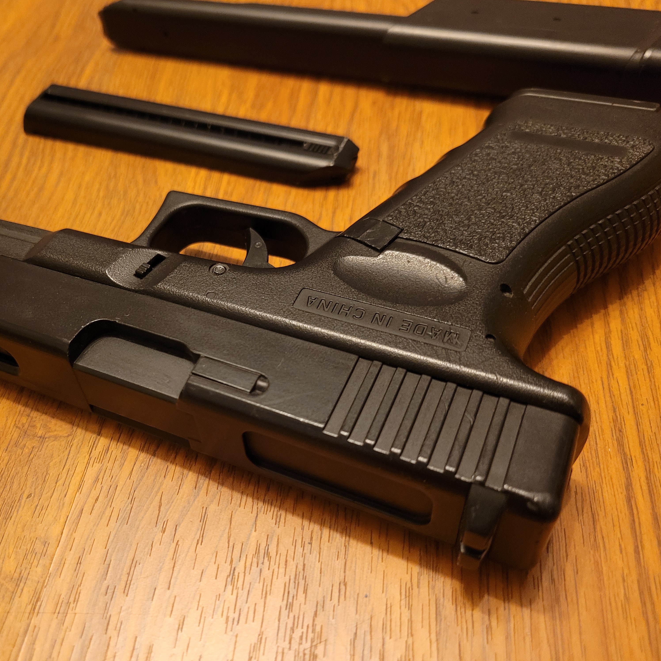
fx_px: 670
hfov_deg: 52.1
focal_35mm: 31
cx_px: 255
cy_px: 328
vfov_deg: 52.5
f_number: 1.8
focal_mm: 5.4
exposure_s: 1/25
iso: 640
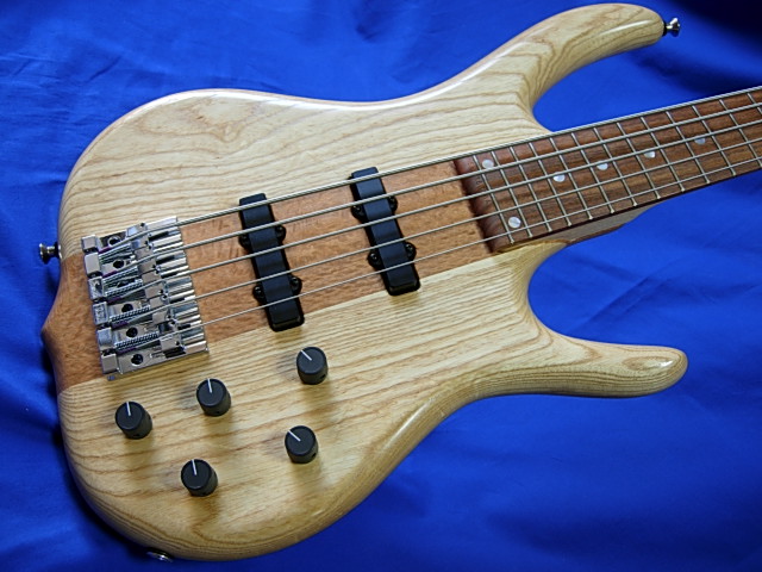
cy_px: 286
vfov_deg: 39.7
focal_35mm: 36
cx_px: 381
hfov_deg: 51.4
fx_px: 792
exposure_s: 1/8.2
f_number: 2.7
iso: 50
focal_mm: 7.5
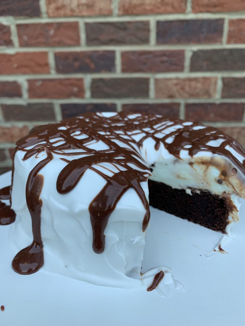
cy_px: 163
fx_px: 245
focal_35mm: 26
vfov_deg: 67.3
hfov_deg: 53.1
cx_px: 122
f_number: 1.8
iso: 32
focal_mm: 4.25
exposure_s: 1/121
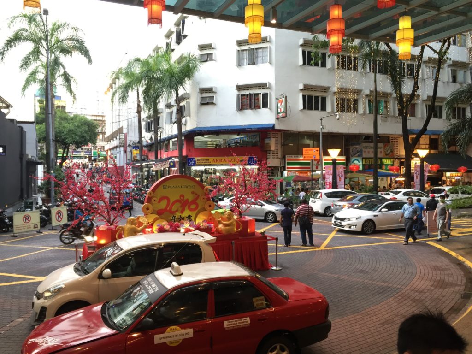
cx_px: 236
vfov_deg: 48.2
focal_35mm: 29
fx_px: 395
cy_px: 177
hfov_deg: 61.7
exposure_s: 1/33
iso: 50
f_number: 2.2
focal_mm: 4.15
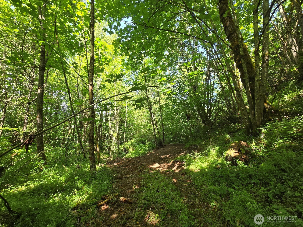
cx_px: 152
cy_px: 114
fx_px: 114
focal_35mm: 13
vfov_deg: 89.9
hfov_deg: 106.2
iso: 64
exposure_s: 1/120
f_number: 2.2
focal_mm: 2.2
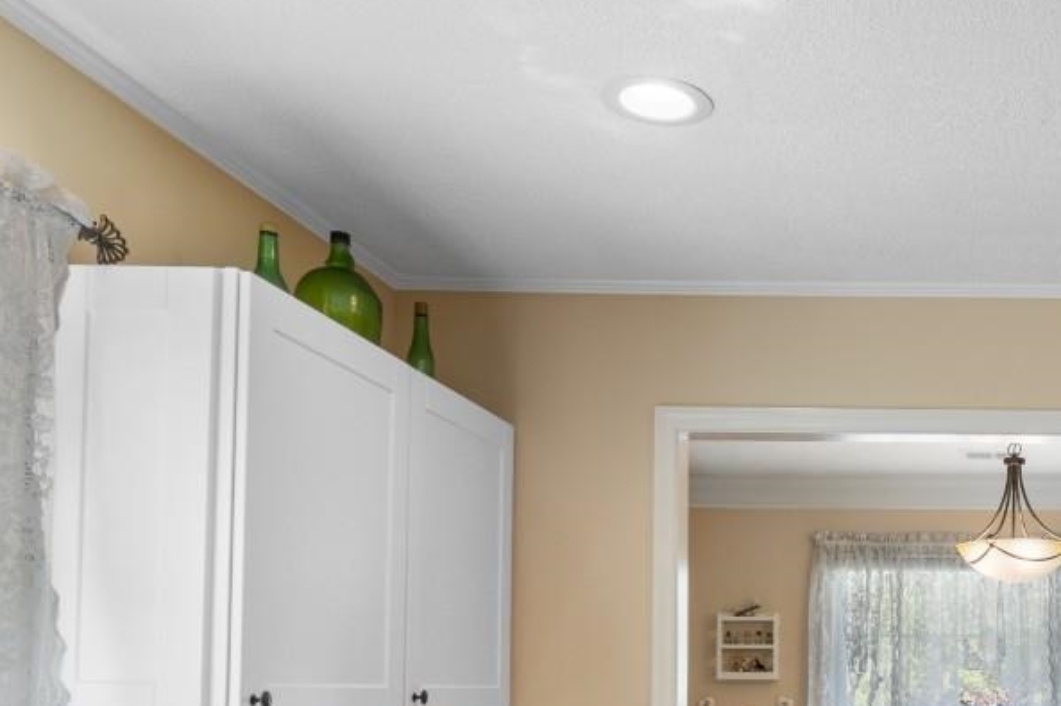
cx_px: 959
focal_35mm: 41
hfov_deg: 43.3
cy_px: 667
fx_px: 1208
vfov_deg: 30.8
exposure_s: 1/40
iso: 100
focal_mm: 10
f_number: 4.5
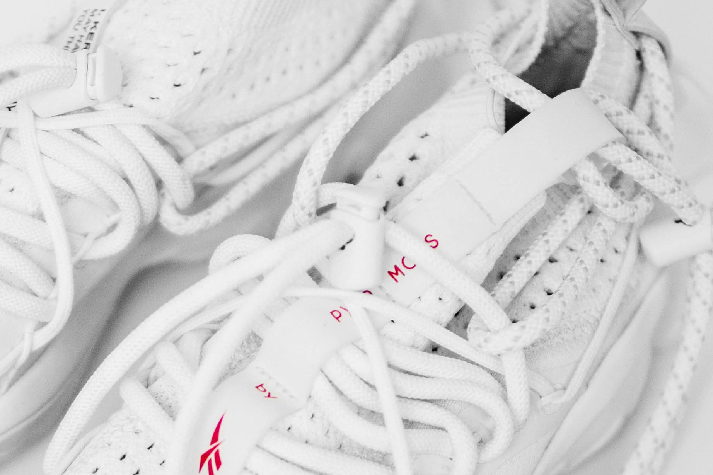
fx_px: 2198
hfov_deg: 18.4
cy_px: 395
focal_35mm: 111
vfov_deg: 12.3
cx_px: 223
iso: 500
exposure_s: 1/640
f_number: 4.5
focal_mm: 35
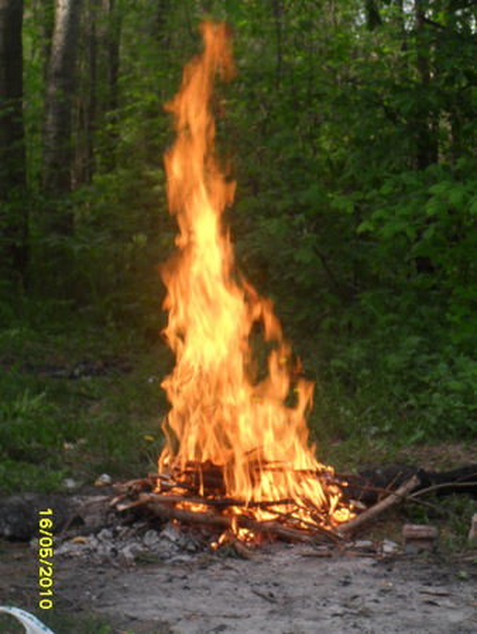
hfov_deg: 13.0
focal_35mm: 114
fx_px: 2093
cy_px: 317
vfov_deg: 17.3
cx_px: 238
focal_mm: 18.9
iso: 80
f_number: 5.2
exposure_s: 1/90
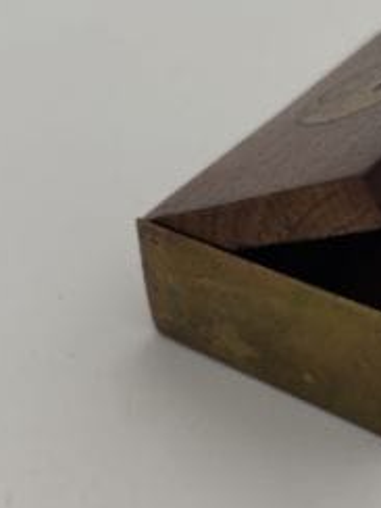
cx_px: 379
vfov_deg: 27.4
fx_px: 1042
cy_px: 245
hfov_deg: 20.1
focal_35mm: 71
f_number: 1.5
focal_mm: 5.7
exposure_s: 1/917
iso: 50
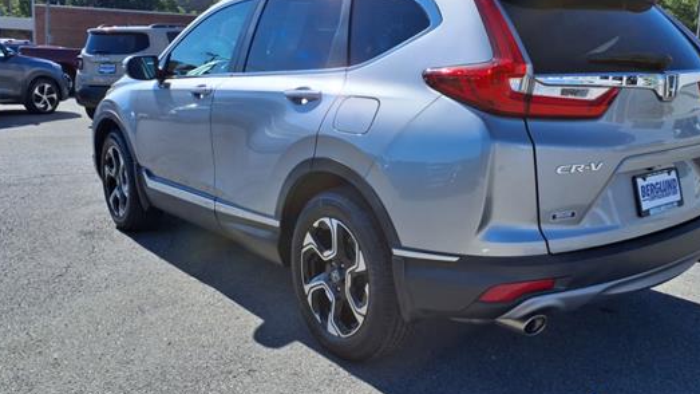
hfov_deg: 55.0
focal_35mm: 36
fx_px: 668
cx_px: 415
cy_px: 165
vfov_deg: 32.8
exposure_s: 1/2500
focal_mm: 3.58
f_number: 1.9
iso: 40
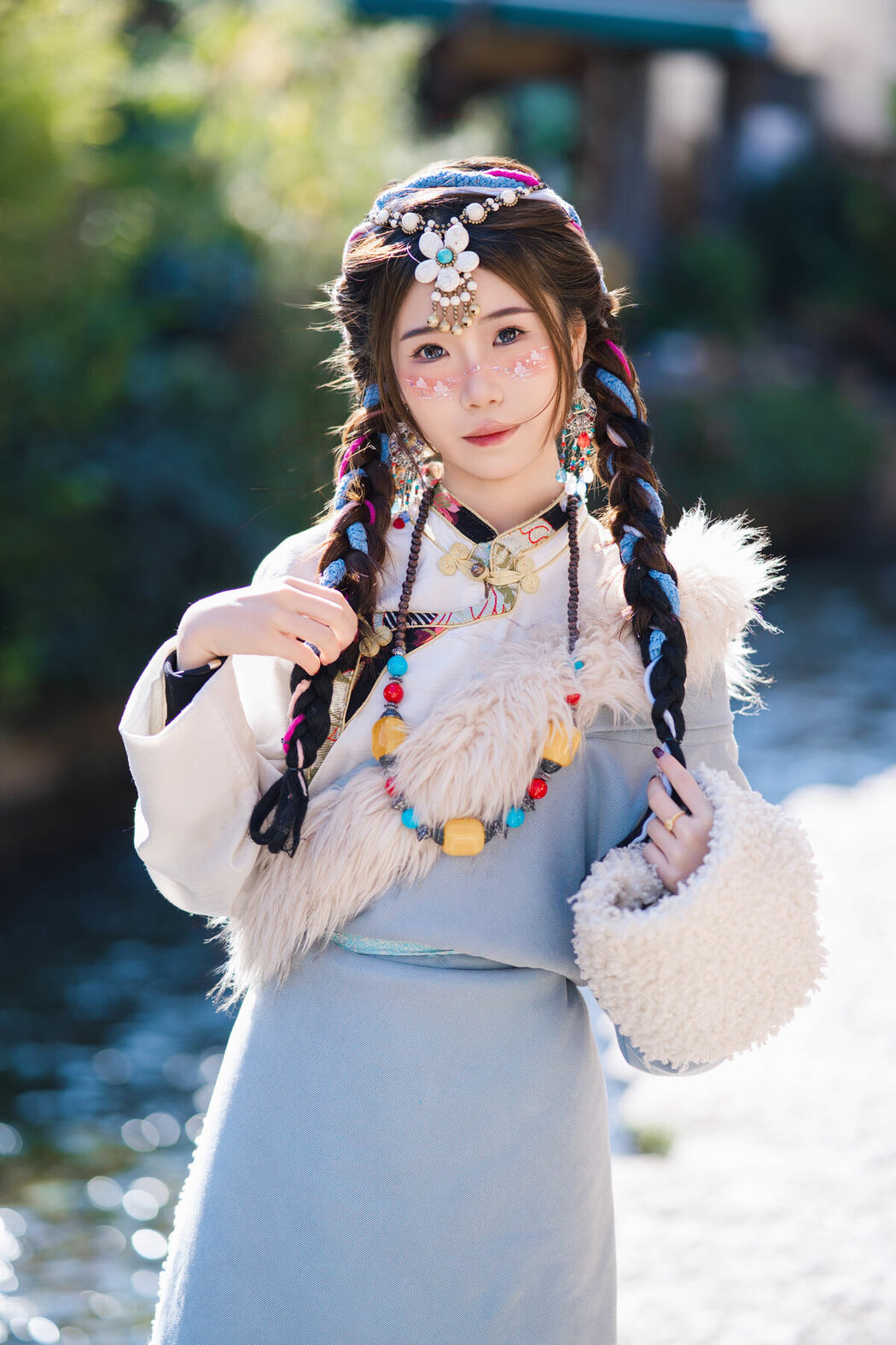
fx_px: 3173
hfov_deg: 16.1
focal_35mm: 85
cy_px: 672
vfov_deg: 23.9
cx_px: 448
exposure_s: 1/800
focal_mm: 85
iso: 125
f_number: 2
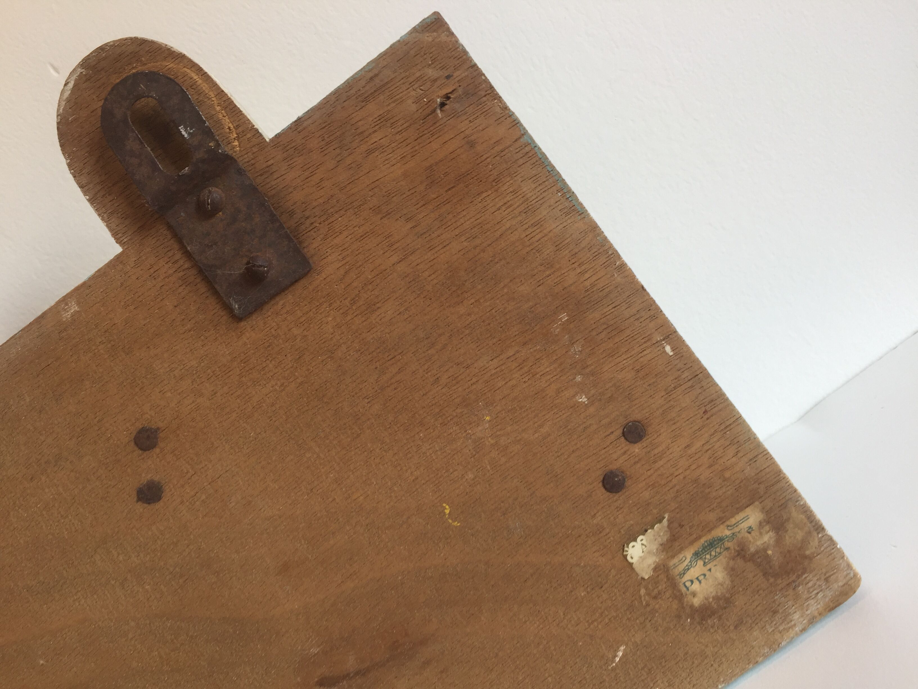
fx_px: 769
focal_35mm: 29
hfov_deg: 61.7
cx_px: 459
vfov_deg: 48.2
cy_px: 344
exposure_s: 1/50
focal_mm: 4.15
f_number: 2.2
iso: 32
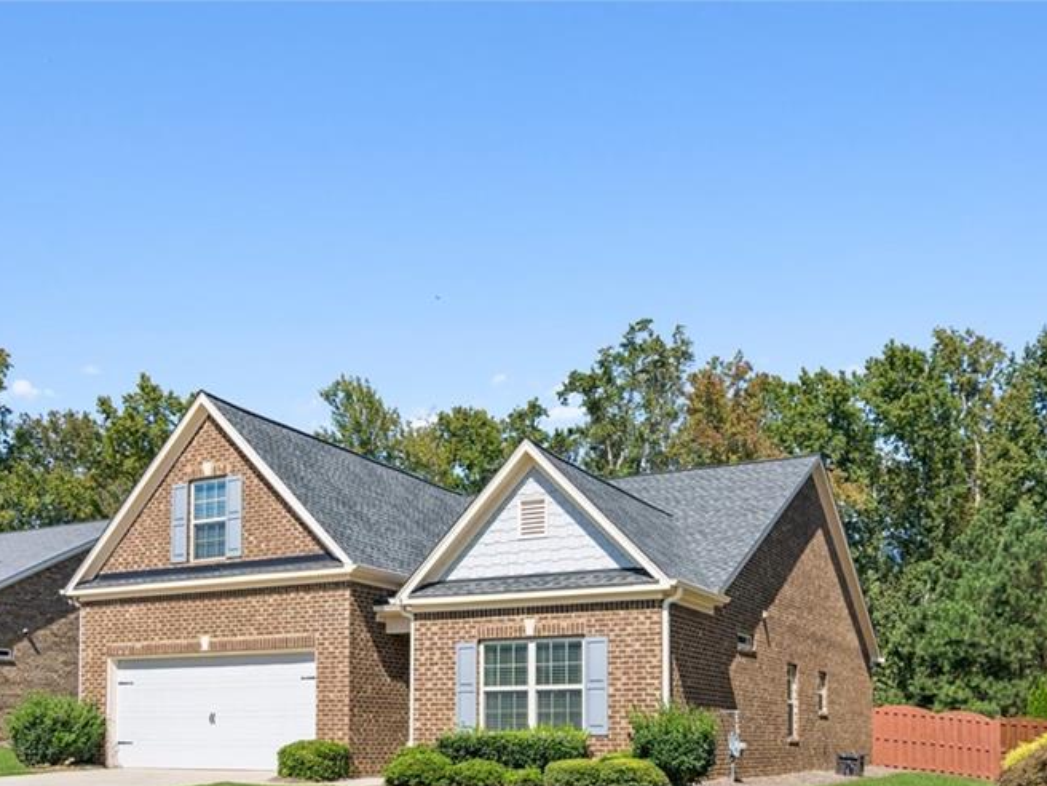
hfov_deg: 51.2
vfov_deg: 39.1
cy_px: 542
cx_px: 450
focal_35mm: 36
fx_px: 1089
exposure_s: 1/800
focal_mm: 24
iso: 100
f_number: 5.6
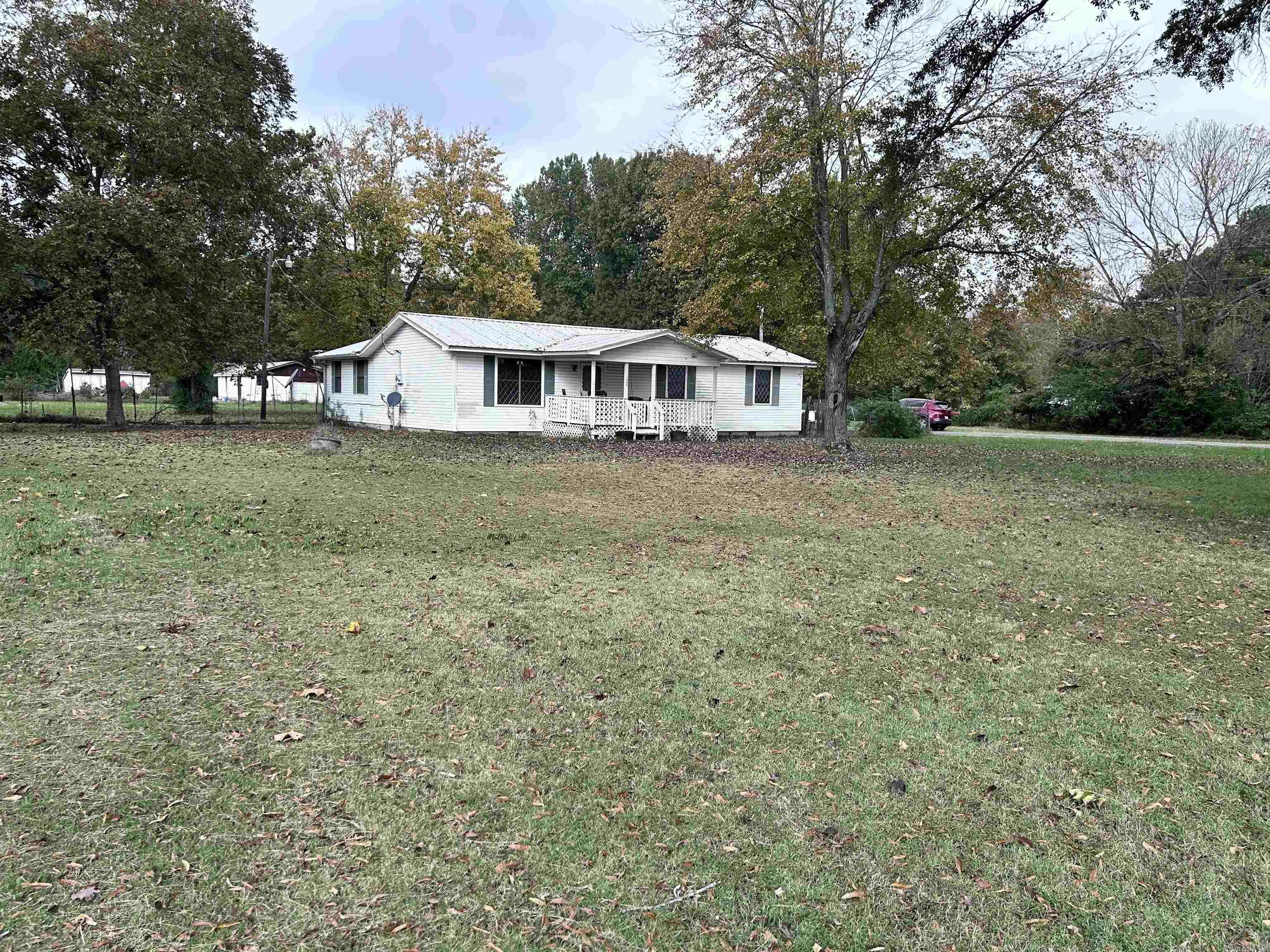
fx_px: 954
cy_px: 476
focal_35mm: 26
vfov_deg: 53.1
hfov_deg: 67.3
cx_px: 635
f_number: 1.5
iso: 50
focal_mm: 5.7
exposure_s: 1/1009
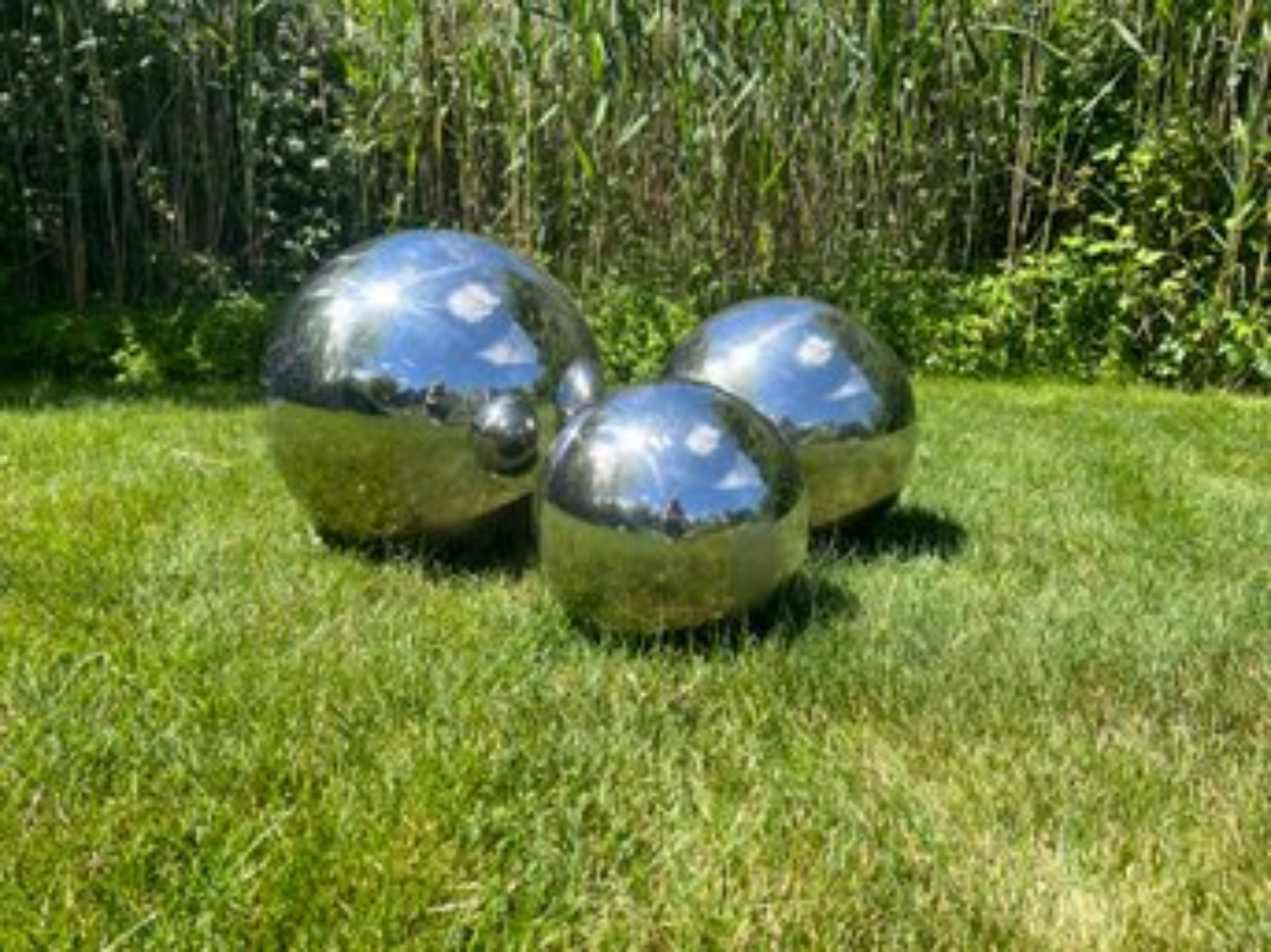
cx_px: 636
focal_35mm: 26
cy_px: 476
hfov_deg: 67.3
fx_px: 954
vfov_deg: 53.0
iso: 50
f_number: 1.5
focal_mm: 5.7
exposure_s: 1/1901
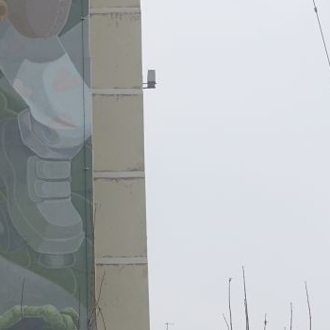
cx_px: -10
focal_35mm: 176
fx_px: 1898
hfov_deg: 9.9
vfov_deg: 9.9
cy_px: 166
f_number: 5.6
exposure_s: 1/160
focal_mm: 19.48
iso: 125
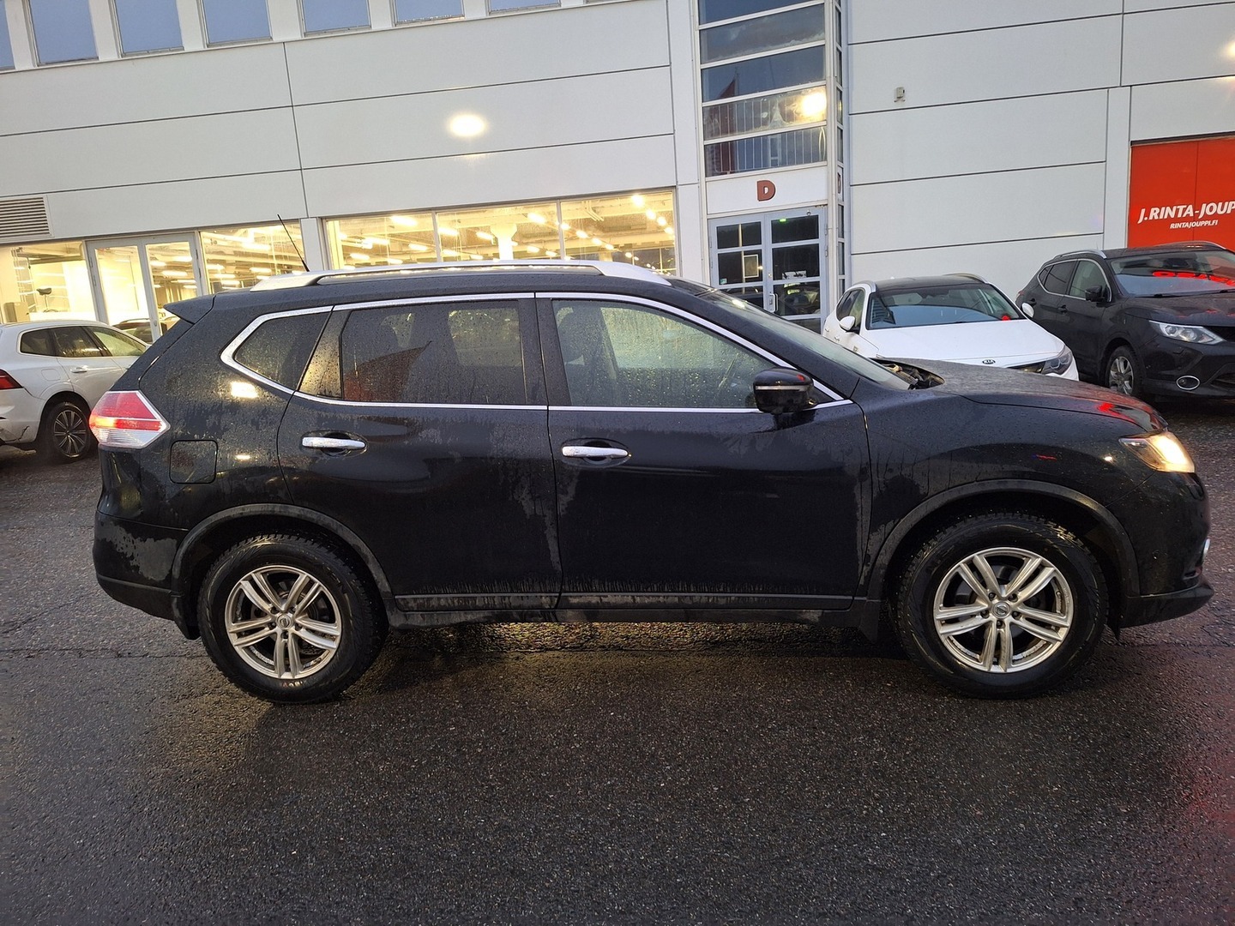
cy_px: 463
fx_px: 821
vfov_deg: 58.9
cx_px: 618
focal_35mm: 23
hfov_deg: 73.9
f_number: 1.8
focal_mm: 5.54
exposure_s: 1/25
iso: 250
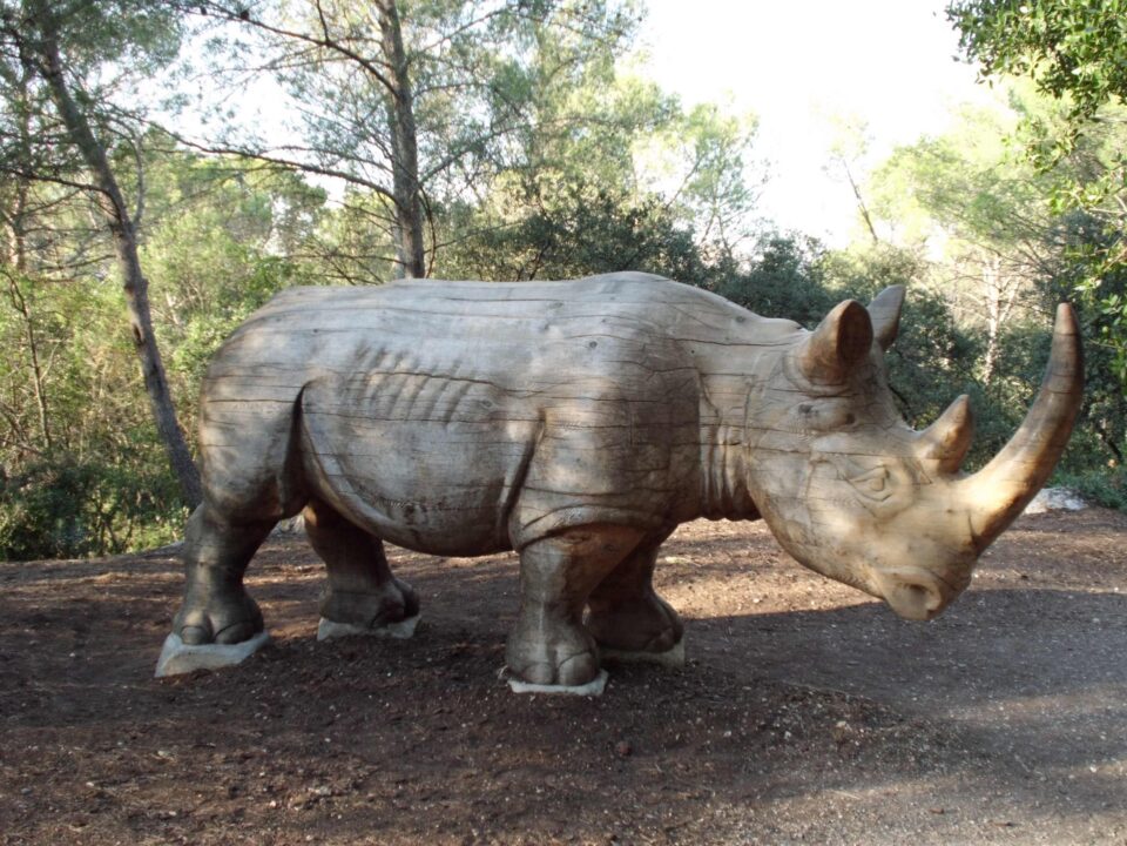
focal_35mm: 38
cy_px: 423
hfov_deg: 49.0
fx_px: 1237
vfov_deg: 37.7
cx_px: 564
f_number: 3.9
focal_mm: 6.9
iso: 200
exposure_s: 1/100
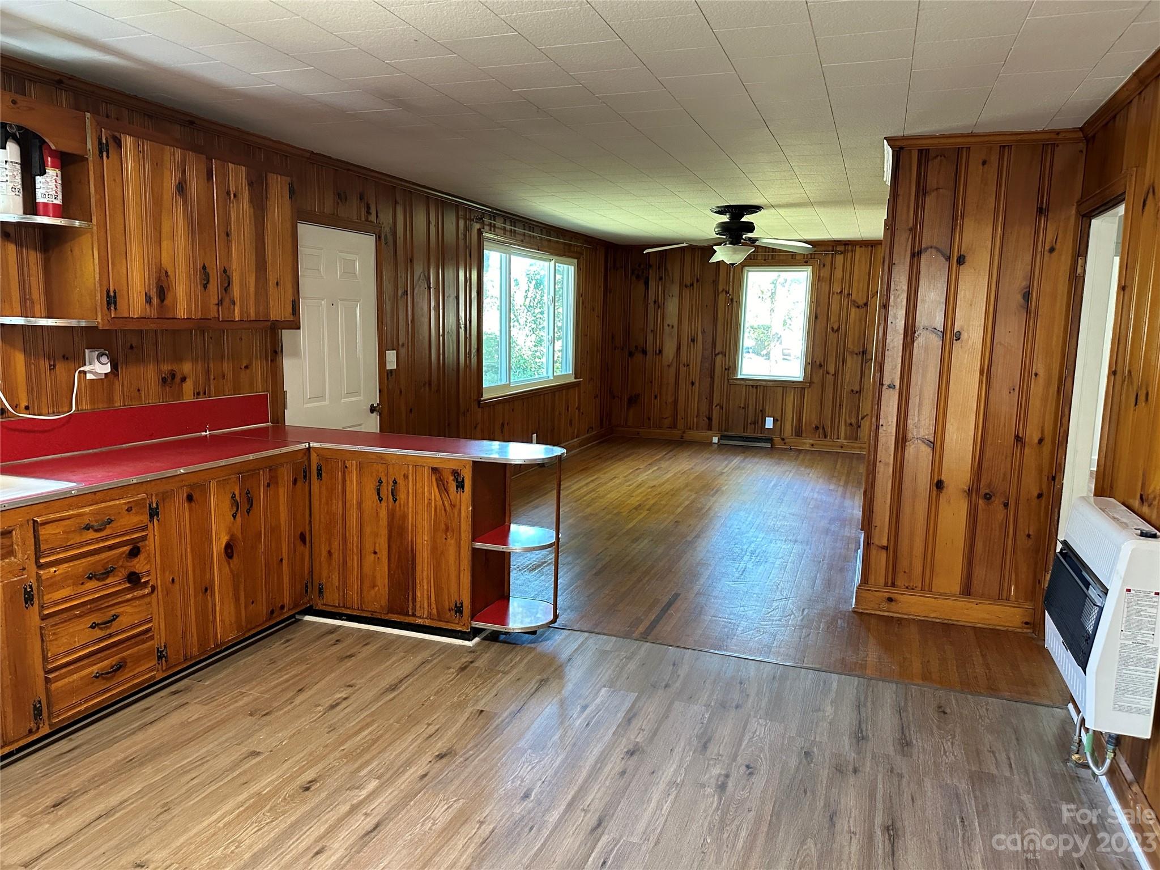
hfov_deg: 71.6
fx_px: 804
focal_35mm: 24
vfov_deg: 56.8
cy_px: 435
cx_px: 580
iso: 500
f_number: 1.78
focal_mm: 6.86
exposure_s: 1/60
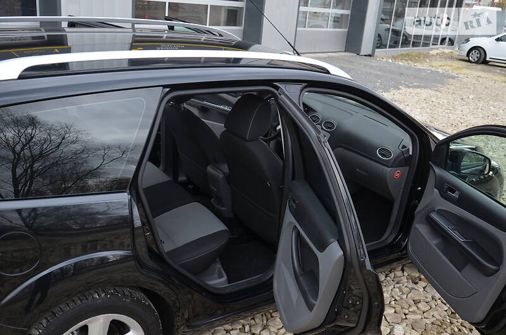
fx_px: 505
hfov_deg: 53.2
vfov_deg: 36.7
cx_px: 253
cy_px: 168
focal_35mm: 36
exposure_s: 1/80
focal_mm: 24
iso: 400
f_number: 4.5
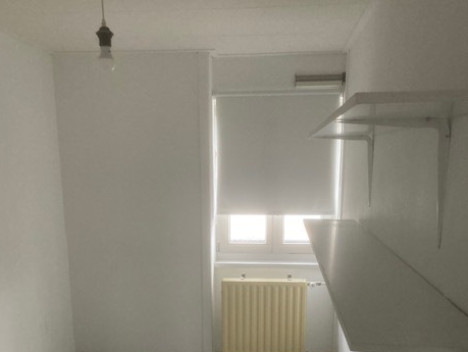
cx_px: 231
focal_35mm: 39
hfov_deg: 47.8
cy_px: 294
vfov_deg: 35.4
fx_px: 528
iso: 250
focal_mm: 3.99
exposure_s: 1/60
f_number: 1.8
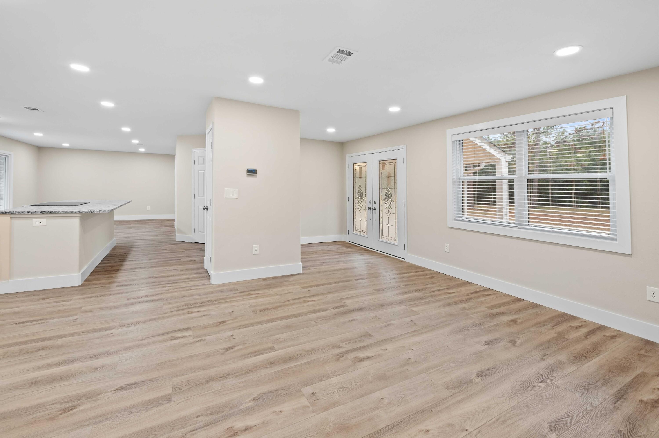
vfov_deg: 81.1
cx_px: 330
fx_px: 256
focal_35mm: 14
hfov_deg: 104.3
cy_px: 219
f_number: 7.1
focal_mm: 14
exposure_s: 1/2.5
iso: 500
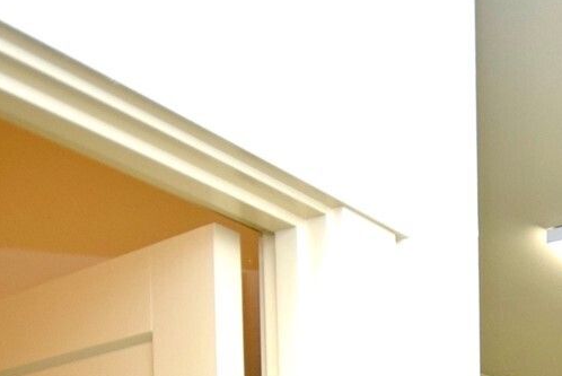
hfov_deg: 32.5
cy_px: 626
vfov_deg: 20.7
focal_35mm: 51
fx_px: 797
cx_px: 665
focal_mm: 10
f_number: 4
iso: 450
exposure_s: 1/60
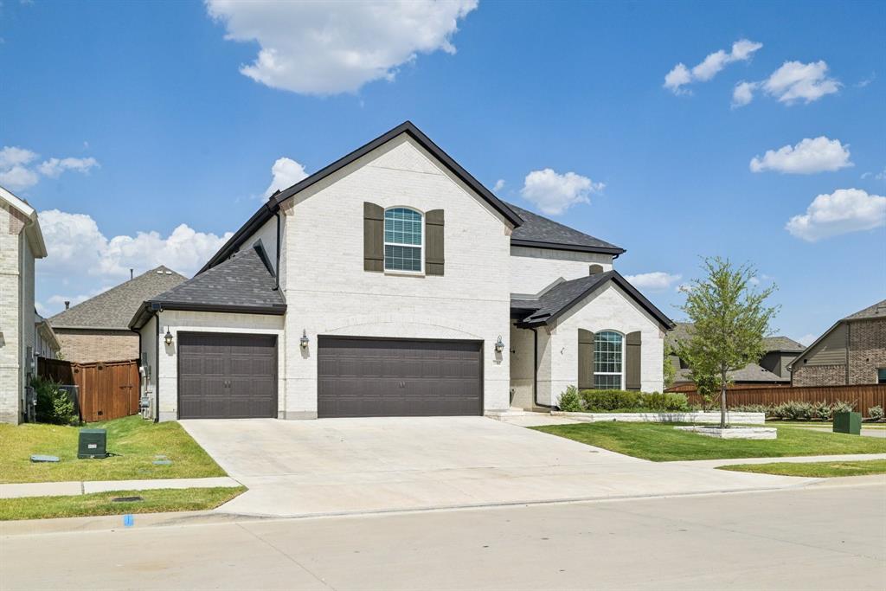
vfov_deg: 43.6
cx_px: 443
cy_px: 296
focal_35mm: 30
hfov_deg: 61.9
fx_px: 738
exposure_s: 1/3200
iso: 400
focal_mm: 30
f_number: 8
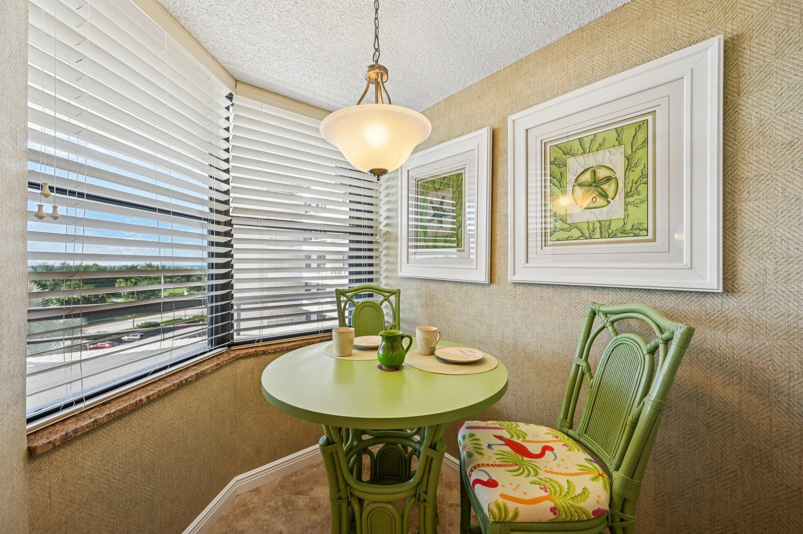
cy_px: 267
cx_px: 402
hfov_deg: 104.3
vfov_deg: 81.1
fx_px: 312
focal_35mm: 14
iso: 800
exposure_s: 1/250
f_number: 8
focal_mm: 14
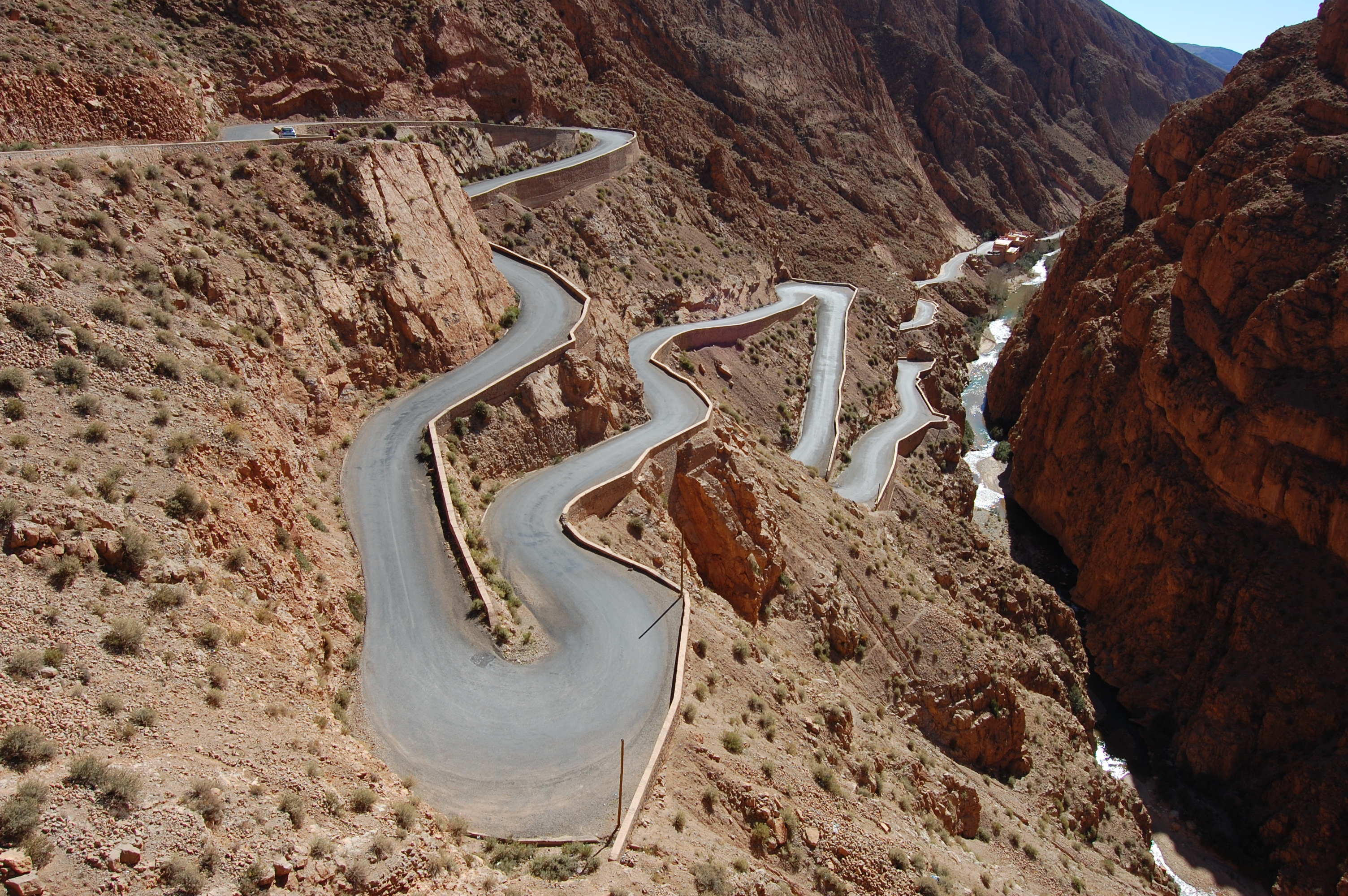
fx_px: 1010
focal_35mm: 27
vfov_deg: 47.8
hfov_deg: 67.4
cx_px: 674
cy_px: 448
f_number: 9
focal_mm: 18
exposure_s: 1/320
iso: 200
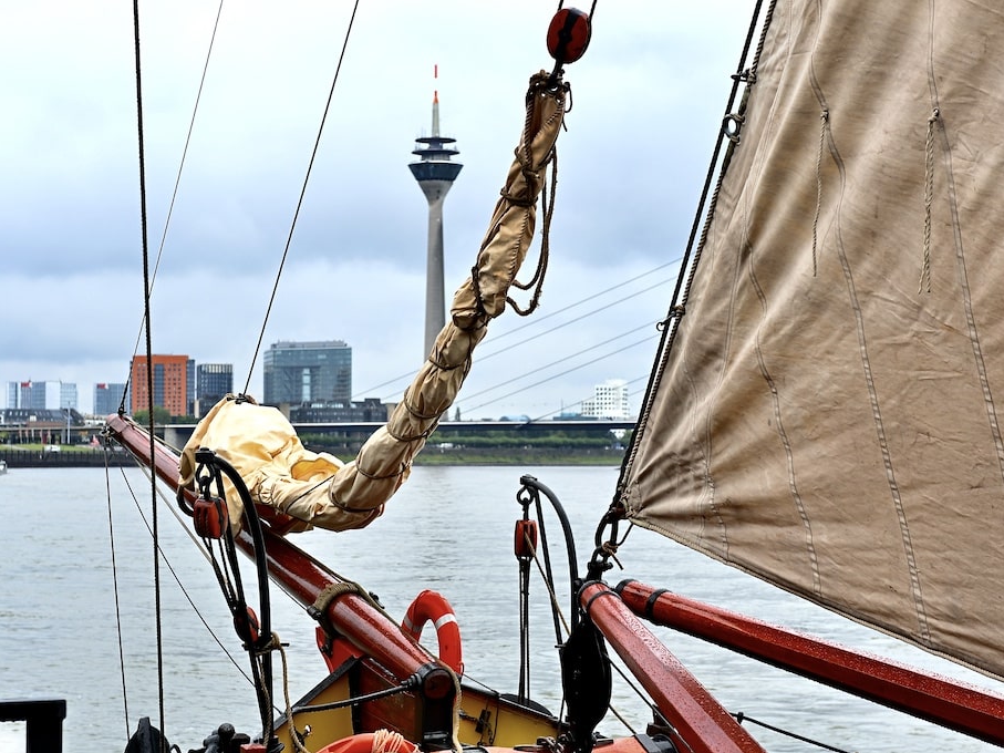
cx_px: 457
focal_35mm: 76
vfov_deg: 19.4
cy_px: 376
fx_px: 2204
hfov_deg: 25.7
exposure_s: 1/100
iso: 100
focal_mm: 70
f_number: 5
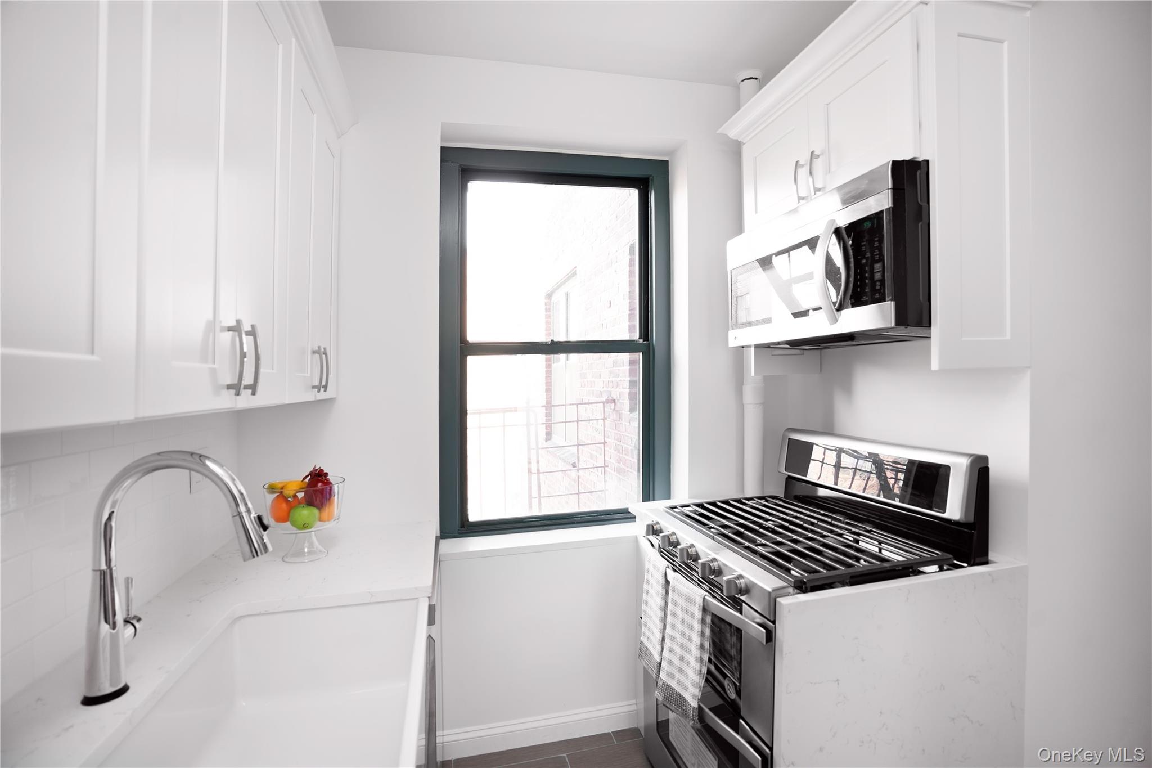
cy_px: 384
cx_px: 576
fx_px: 512
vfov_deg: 73.7
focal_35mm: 16
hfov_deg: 96.7
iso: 320
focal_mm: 16
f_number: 5
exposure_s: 1/2.5
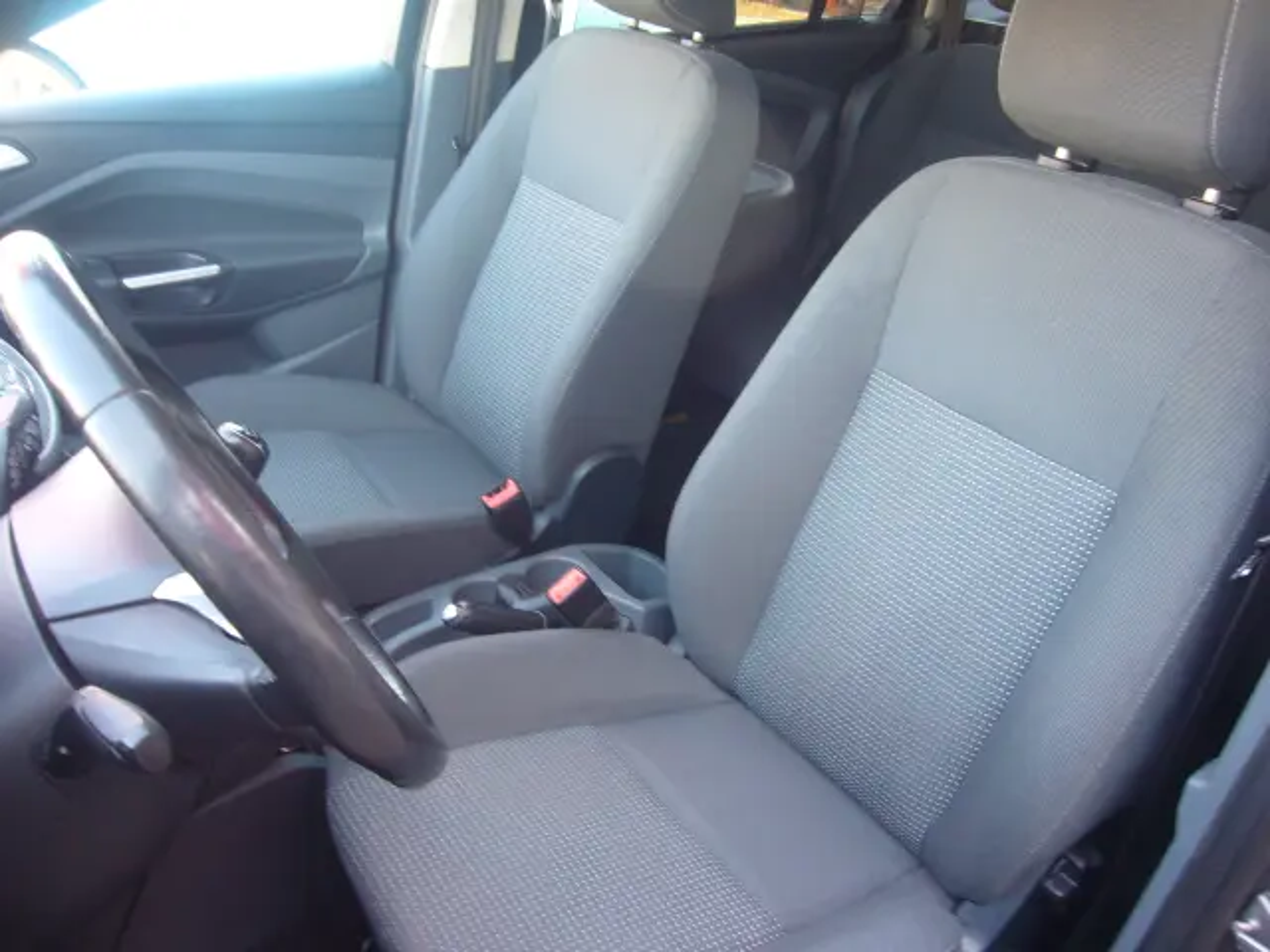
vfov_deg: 49.7
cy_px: 476
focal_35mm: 28
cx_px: 635
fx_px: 1027
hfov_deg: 63.4
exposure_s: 1/15
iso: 125
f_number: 2.8
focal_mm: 4.6
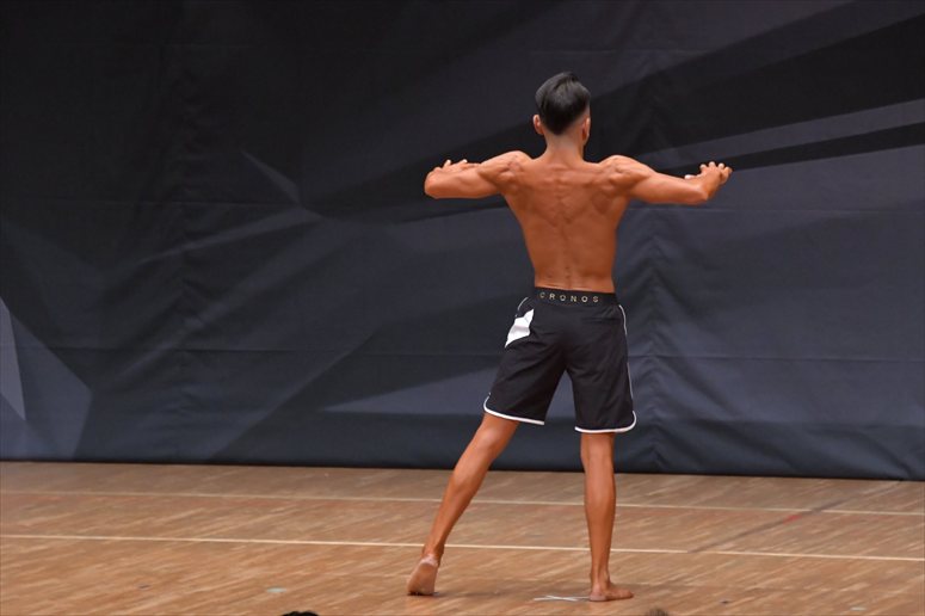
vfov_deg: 4.8
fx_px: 7319
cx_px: 462
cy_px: 308
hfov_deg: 7.2
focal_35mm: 285
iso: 6400
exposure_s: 1/400
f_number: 5.6
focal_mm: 190
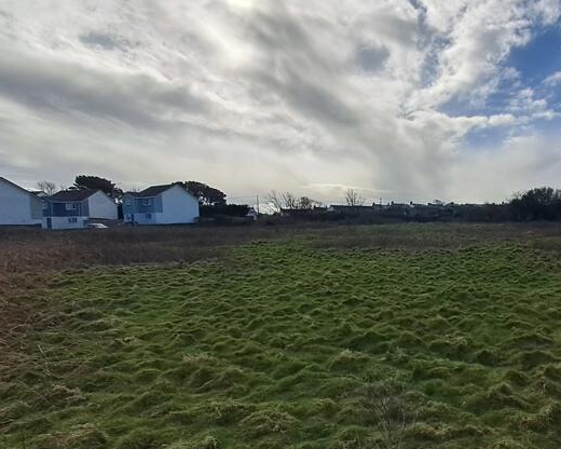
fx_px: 415
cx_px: 424
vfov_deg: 56.6
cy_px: 258
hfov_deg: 63.9
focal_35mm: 25
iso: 40
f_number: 2.2
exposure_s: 1/4878
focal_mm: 1.42
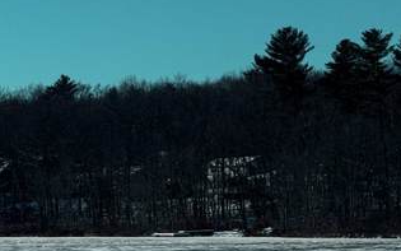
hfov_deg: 13.3
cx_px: -11
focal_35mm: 155
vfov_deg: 8.4
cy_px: 278
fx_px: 1694
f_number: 1.78
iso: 80
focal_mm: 6.76
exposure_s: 1/11364
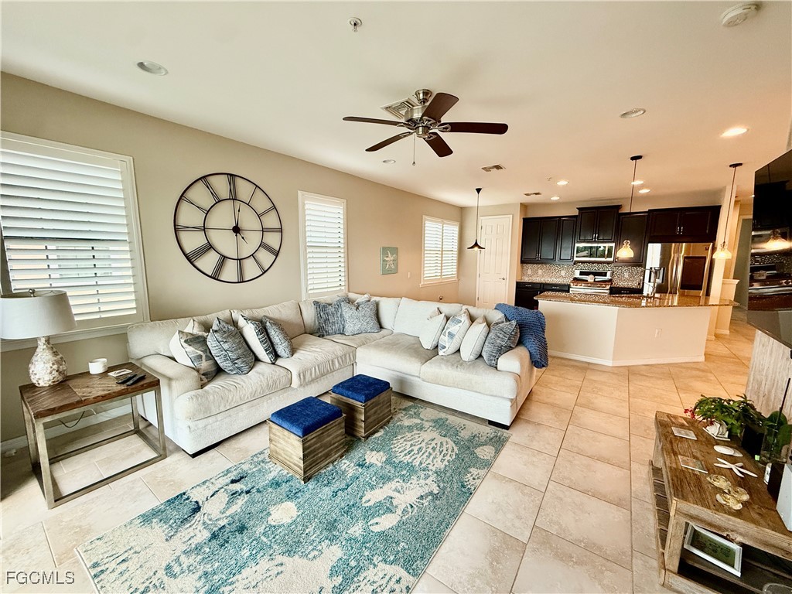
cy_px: 297
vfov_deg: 85.7
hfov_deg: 102.1
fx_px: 320
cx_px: 396
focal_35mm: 14
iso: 200
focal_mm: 2.22
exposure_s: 1/120
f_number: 2.2
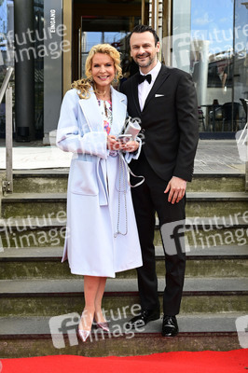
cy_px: 186
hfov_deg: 29.2
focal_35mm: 46
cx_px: 124
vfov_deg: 42.8
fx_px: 476
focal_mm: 46
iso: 250
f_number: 6.3
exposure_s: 1/200
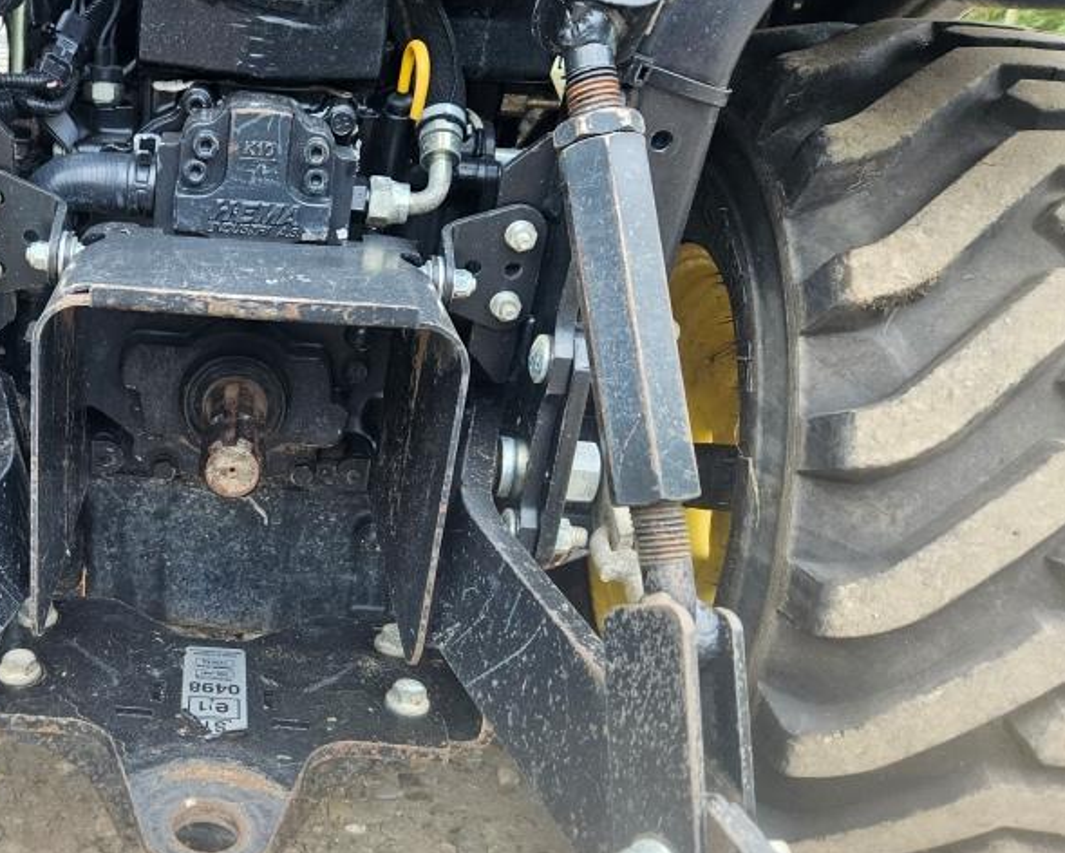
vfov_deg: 38.2
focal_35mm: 39
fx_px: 1230
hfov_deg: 44.5
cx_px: 208
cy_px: 455
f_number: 1.8
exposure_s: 1/180
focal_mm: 5.4
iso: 80
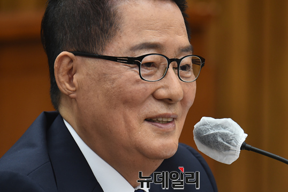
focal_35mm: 428
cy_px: 86
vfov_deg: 3.2
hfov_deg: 4.8
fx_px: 3422
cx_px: 167
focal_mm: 360
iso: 1000
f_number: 5.6
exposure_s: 1/250
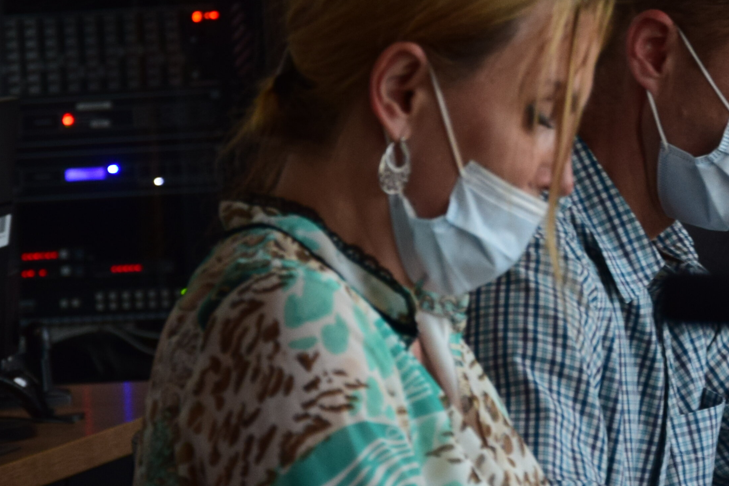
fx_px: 6244
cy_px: 190
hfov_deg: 6.7
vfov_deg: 4.5
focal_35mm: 308
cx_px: 667
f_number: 5.3
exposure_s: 1/80
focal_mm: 75
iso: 640
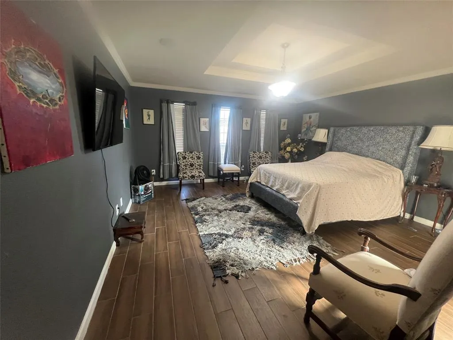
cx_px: 226
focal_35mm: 13
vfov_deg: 89.9
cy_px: 170
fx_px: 170
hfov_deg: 106.2
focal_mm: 1.57
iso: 400
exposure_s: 1/60
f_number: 1.8
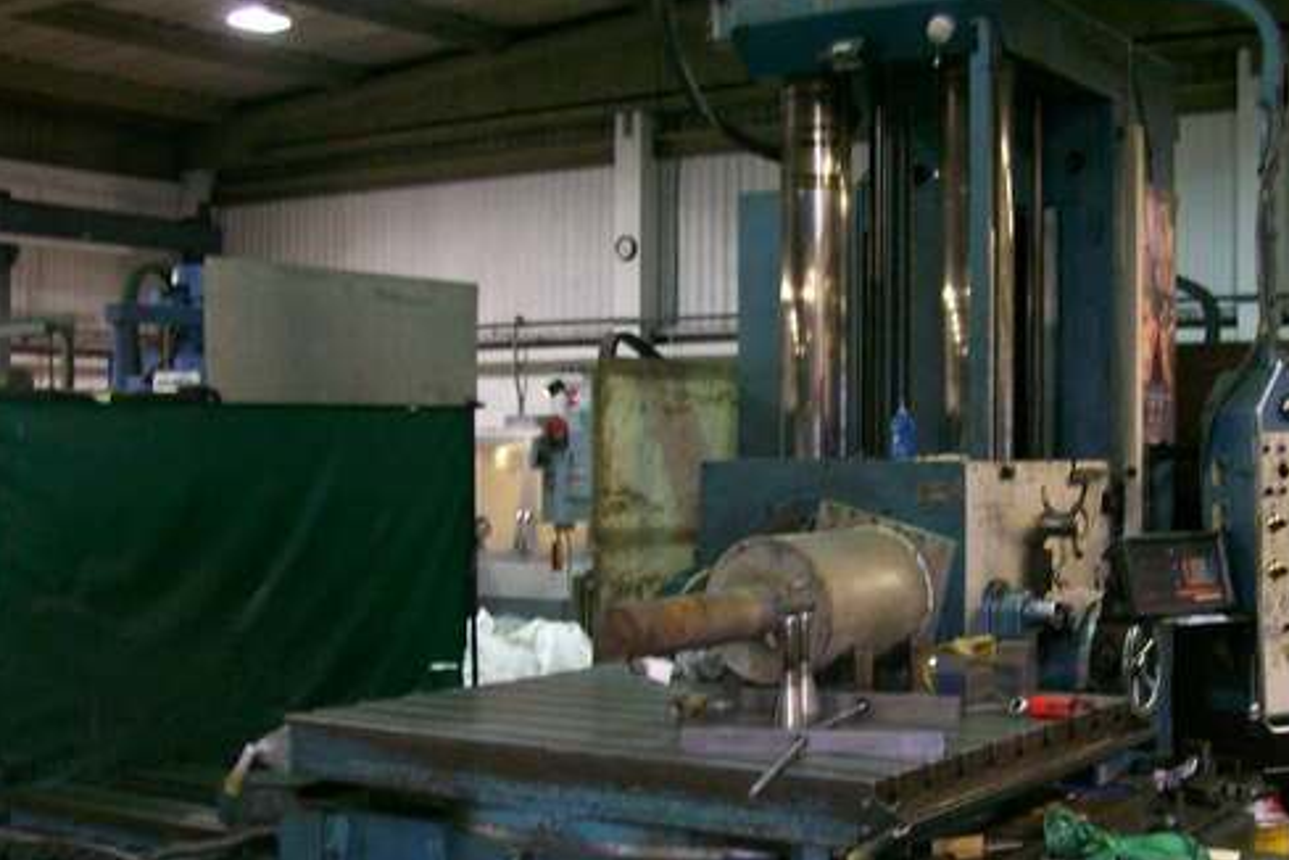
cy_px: 570
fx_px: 1754
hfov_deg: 40.1
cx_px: 791
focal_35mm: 49
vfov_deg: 27.4
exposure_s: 1/8
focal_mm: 6
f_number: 2.7
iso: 160
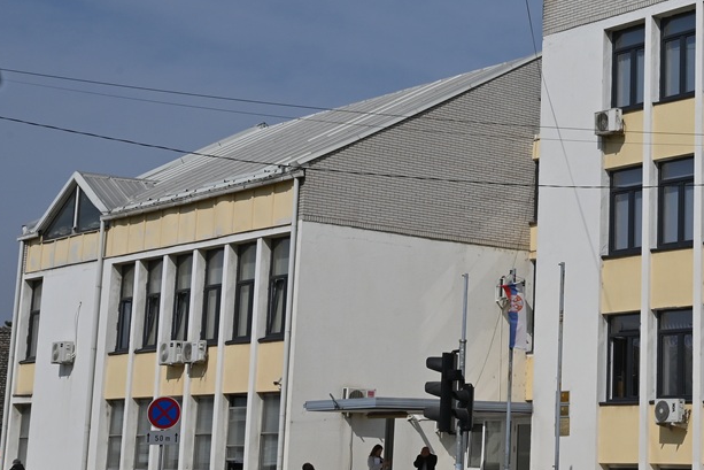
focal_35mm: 77
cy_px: 163
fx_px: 1506
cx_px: 709
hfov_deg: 25.0
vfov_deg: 17.7
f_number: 14
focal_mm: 35
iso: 100
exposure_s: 1/800
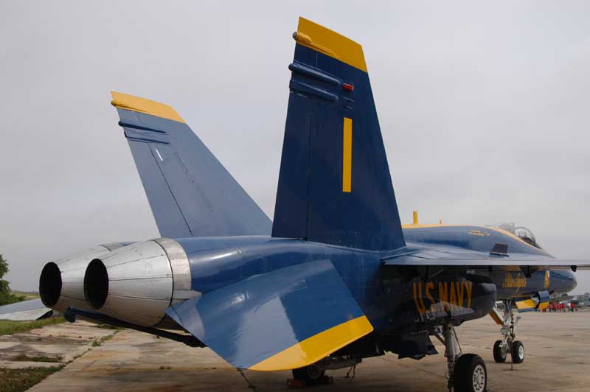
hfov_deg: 53.2
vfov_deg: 36.8
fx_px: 590
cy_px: 196
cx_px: 295
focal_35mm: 36
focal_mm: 24
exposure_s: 1/350
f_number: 10
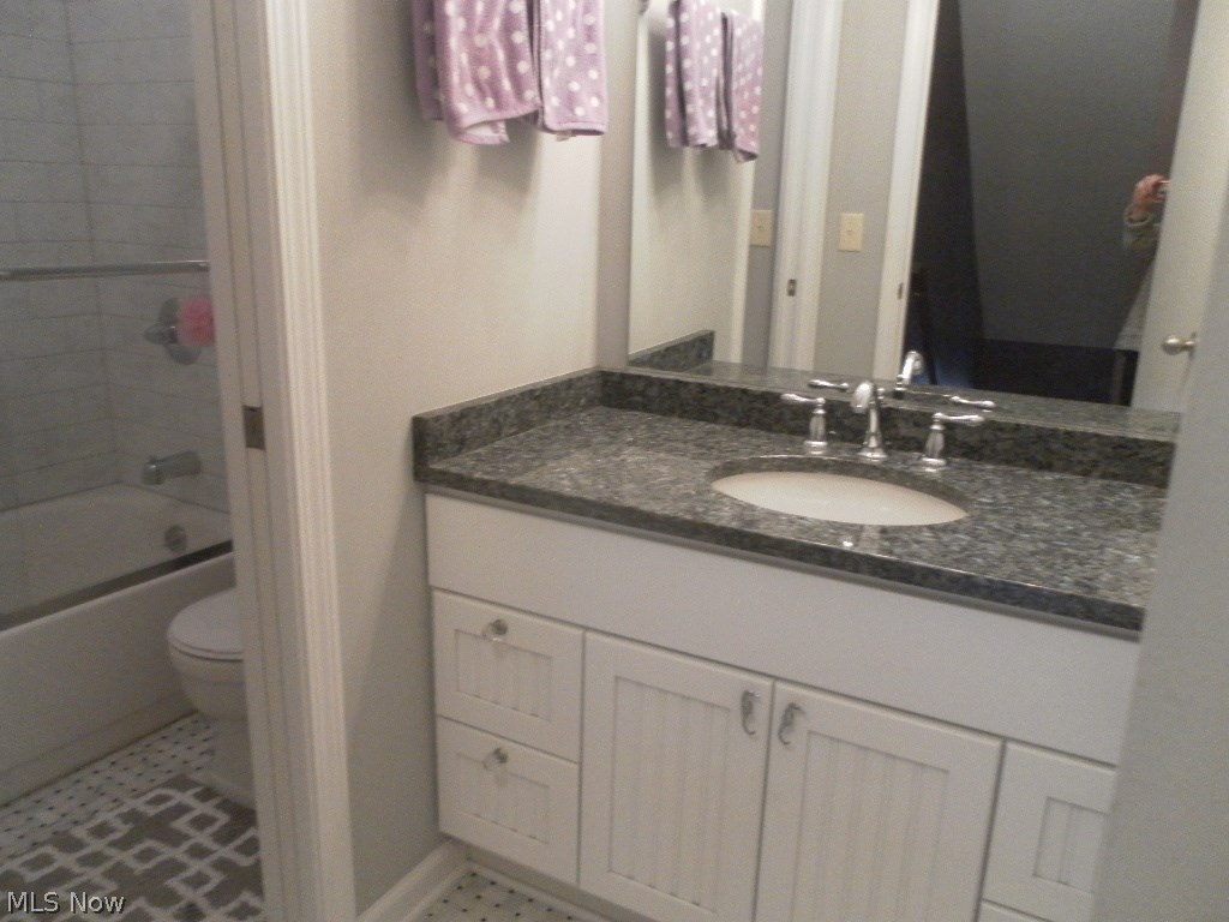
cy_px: 461
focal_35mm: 28
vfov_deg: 49.7
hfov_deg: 63.4
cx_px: 614
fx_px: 994
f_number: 3.2
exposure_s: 1/40
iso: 400
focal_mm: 4.9
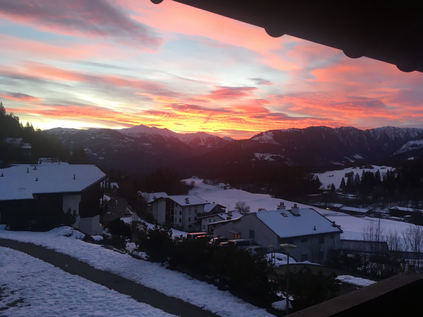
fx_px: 354
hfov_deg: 61.7
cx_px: 212
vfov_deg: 48.2
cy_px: 158
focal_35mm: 29
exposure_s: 1/33
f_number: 2.2
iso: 32
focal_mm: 4.15
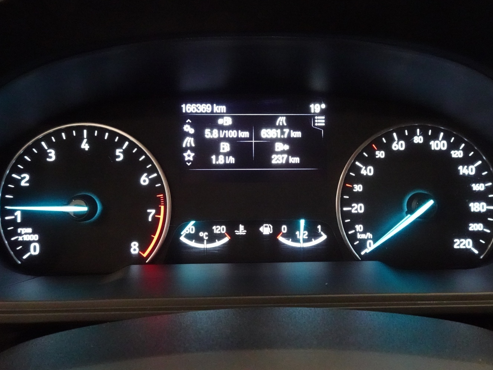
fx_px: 370
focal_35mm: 26
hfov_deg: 67.3
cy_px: 172
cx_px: 256
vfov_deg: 53.0
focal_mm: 4.25
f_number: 3.5
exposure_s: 1/20
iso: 1600
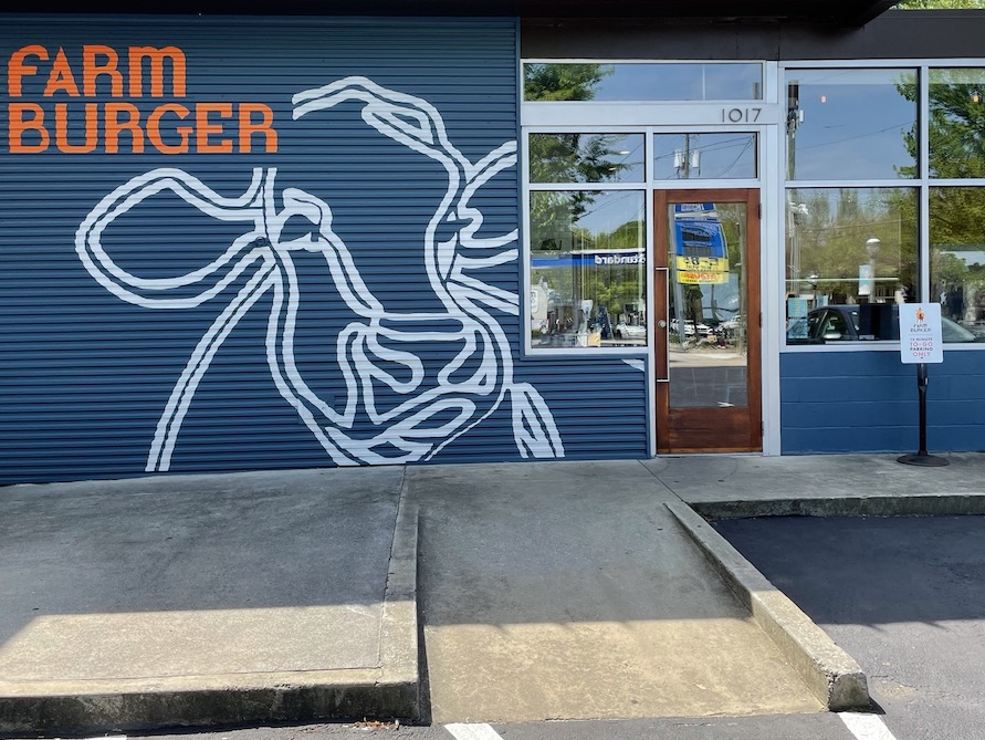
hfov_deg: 52.6
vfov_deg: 40.6
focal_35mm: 35
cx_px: 513
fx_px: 996
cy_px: 319
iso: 32
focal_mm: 4.2
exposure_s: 1/1033
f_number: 1.6
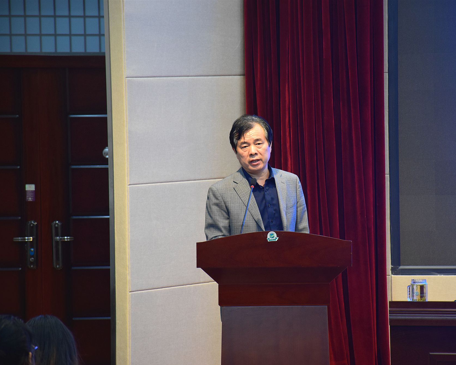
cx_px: 264
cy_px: 183
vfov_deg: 6.5
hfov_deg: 8.2
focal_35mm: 237
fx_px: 3198
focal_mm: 140
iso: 800
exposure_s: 1/20
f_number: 6.7
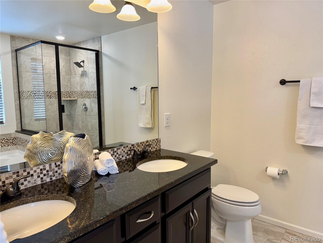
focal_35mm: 24
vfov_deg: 56.8
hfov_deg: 71.6
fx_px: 224
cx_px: 162
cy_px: 122
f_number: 1.78
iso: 160
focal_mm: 6.76
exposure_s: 1/120
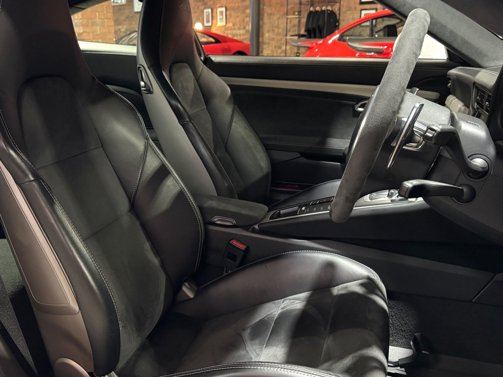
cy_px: 192
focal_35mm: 34
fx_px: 494
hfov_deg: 53.8
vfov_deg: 41.8
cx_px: 216
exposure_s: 1/25
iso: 800
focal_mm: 6.76
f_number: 1.78
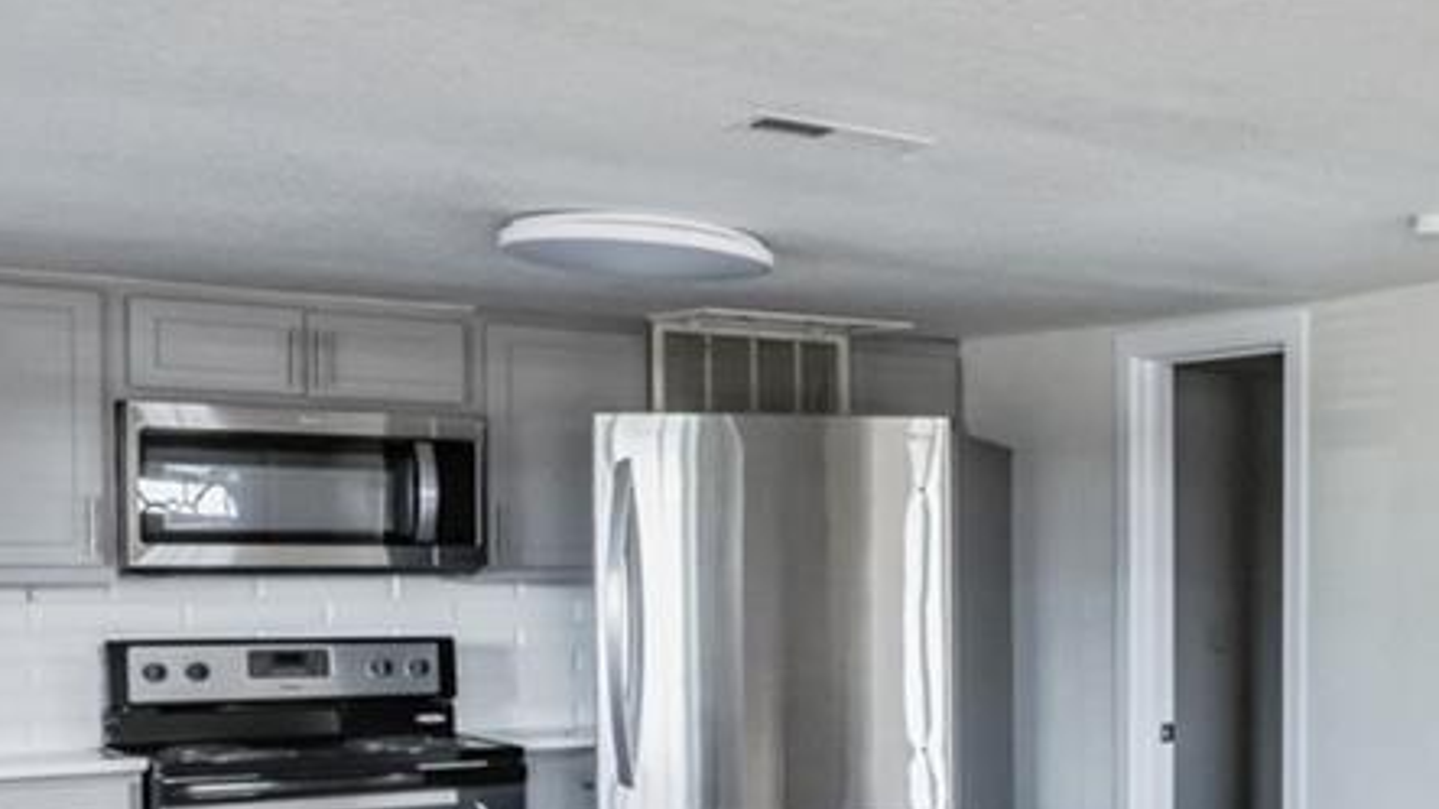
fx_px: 2022
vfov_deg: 22.4
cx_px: 1942
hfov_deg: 29.9
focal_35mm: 53
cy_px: 634
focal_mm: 14
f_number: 9
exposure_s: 1/13
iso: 400
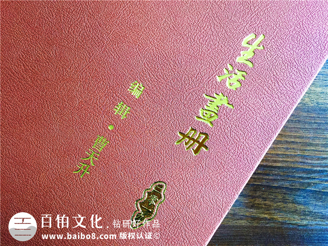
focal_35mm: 29
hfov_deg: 61.7
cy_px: 123
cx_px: 164
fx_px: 275
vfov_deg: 48.2
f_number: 2.2
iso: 64
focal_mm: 4.15
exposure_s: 1/33
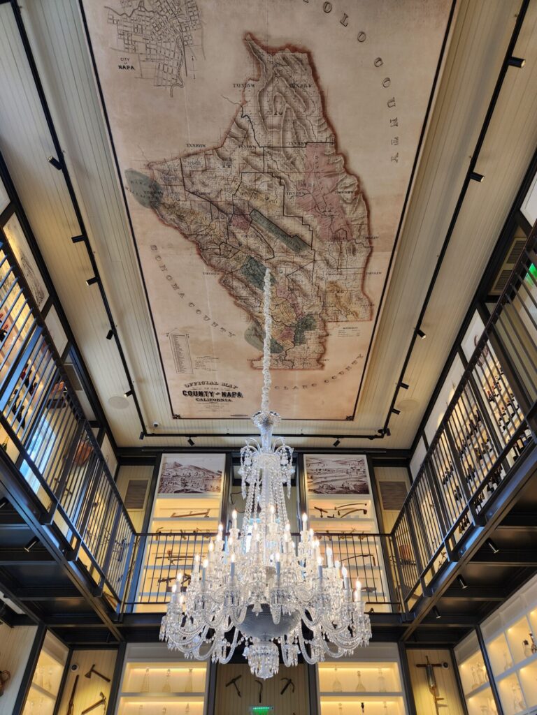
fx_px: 476
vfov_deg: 73.9
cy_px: 358
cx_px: 268
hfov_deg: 58.9
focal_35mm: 23
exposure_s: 1/60
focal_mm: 5.4
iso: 50
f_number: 1.8
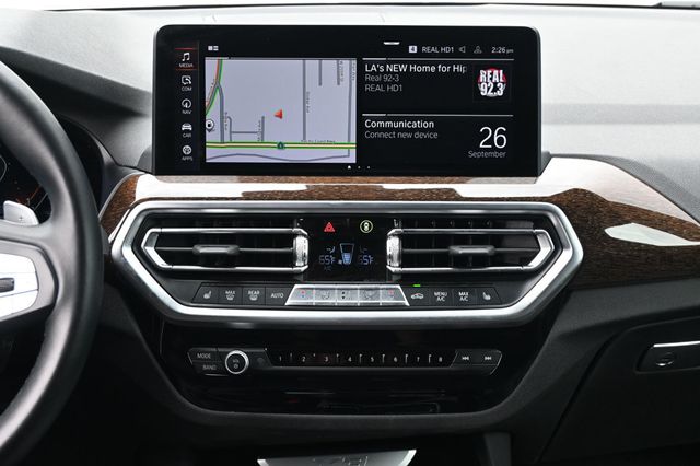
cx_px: 350
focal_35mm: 57
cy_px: 233
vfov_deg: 23.8
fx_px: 1108
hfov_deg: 35.1
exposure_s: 1/125
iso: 800
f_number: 5.6
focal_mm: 38
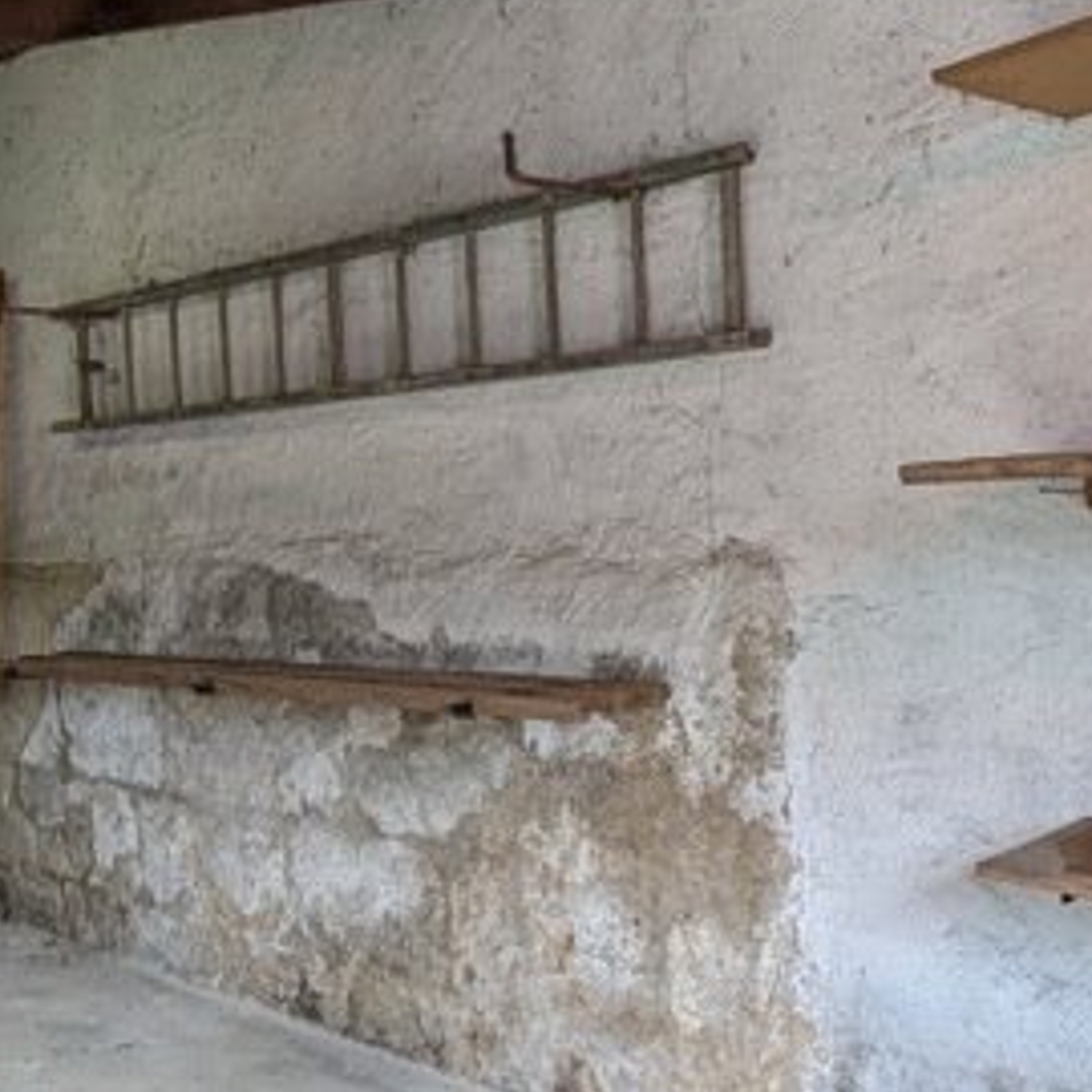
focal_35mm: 42
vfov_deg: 40.0
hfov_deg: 40.0
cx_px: 510
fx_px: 1499
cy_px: 578
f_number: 2.2
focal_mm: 2.35
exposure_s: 1/100
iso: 84
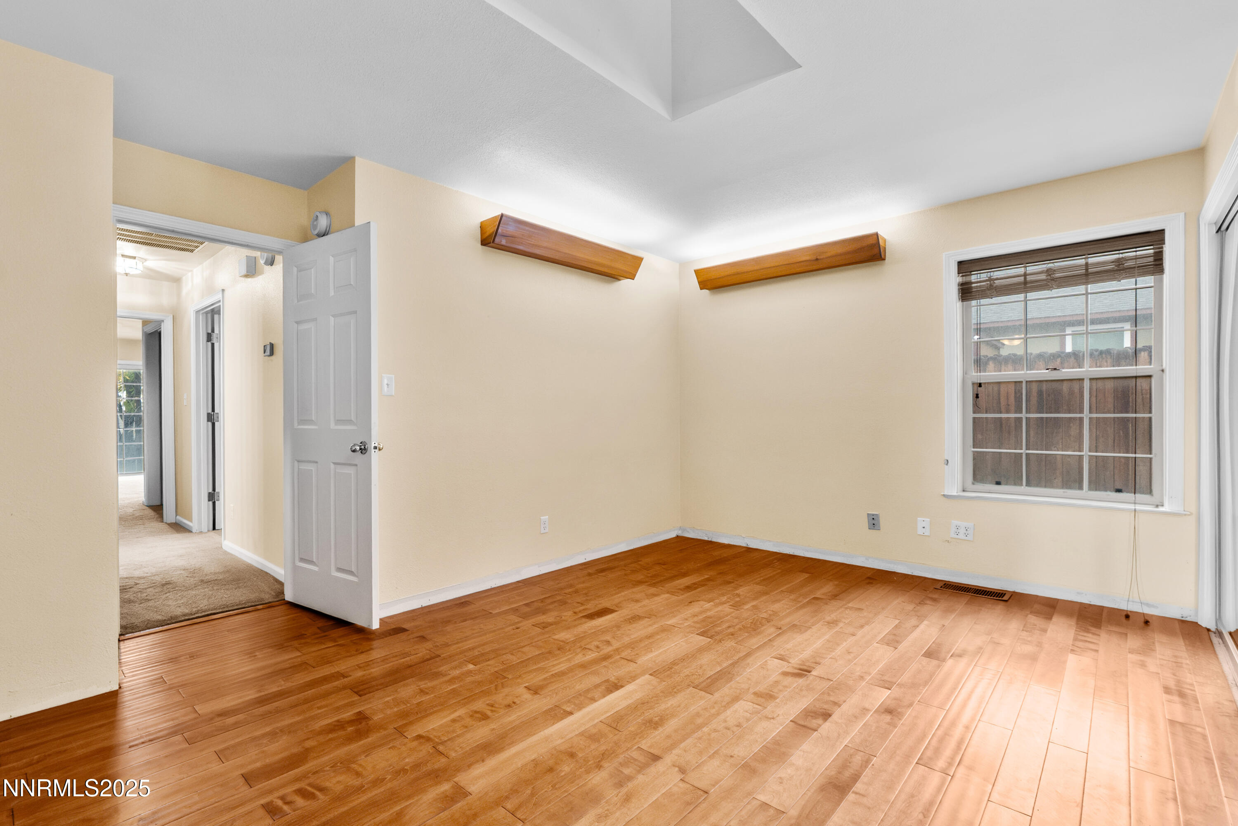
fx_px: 516
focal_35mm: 15
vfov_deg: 77.3
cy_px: 413
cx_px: 619
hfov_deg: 100.4
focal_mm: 10
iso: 800
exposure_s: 1/13
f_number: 6.3
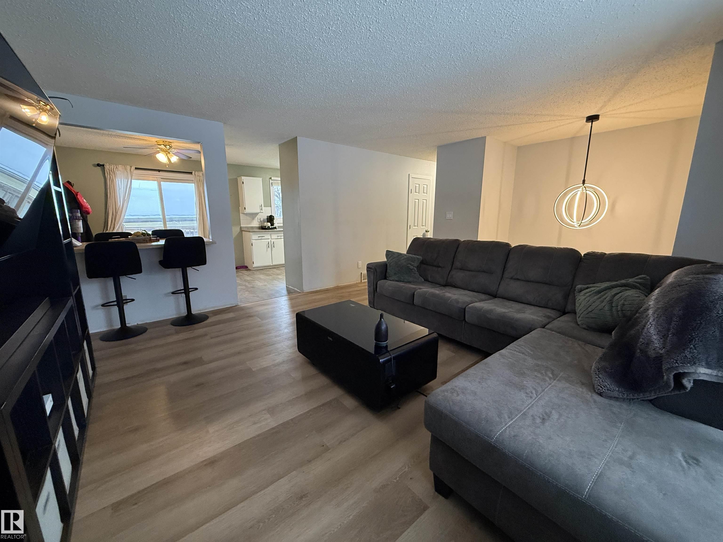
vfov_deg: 85.7
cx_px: 362
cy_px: 271
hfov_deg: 102.1
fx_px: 292
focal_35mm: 14
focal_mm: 2.22
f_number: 2.2
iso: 500
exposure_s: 1/60
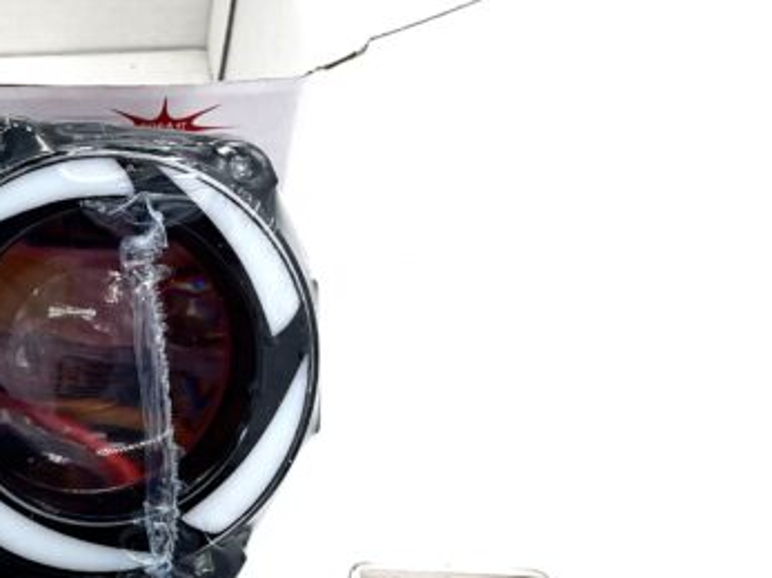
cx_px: 39
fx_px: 1784
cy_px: 193
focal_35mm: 80
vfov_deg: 18.4
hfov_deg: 23.6
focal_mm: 5.1
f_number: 1.6
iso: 32
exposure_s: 1/292
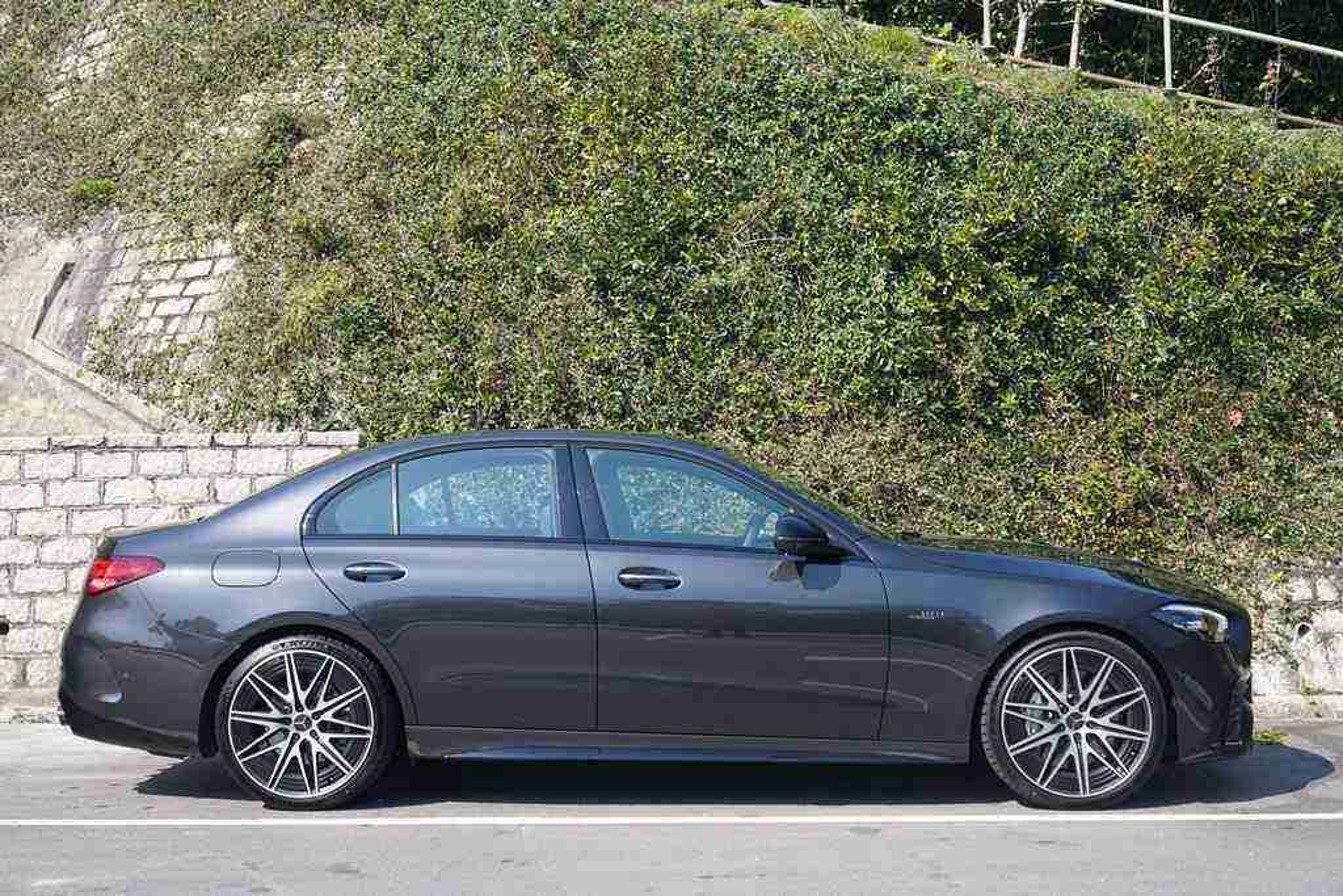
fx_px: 1865
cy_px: 448
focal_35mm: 50
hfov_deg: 39.6
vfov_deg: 27.0
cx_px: 672
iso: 125
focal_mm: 50
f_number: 4.5
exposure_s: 1/125
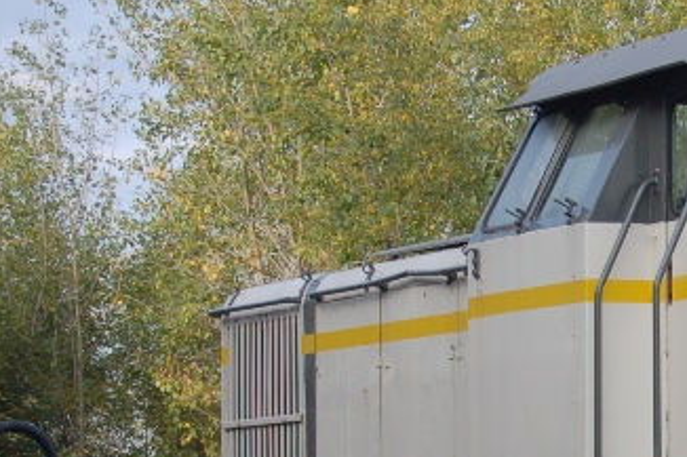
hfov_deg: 10.2
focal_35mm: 198
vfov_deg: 6.9
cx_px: 807
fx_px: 3776
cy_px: 380
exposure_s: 1/500
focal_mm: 42
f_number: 5.3
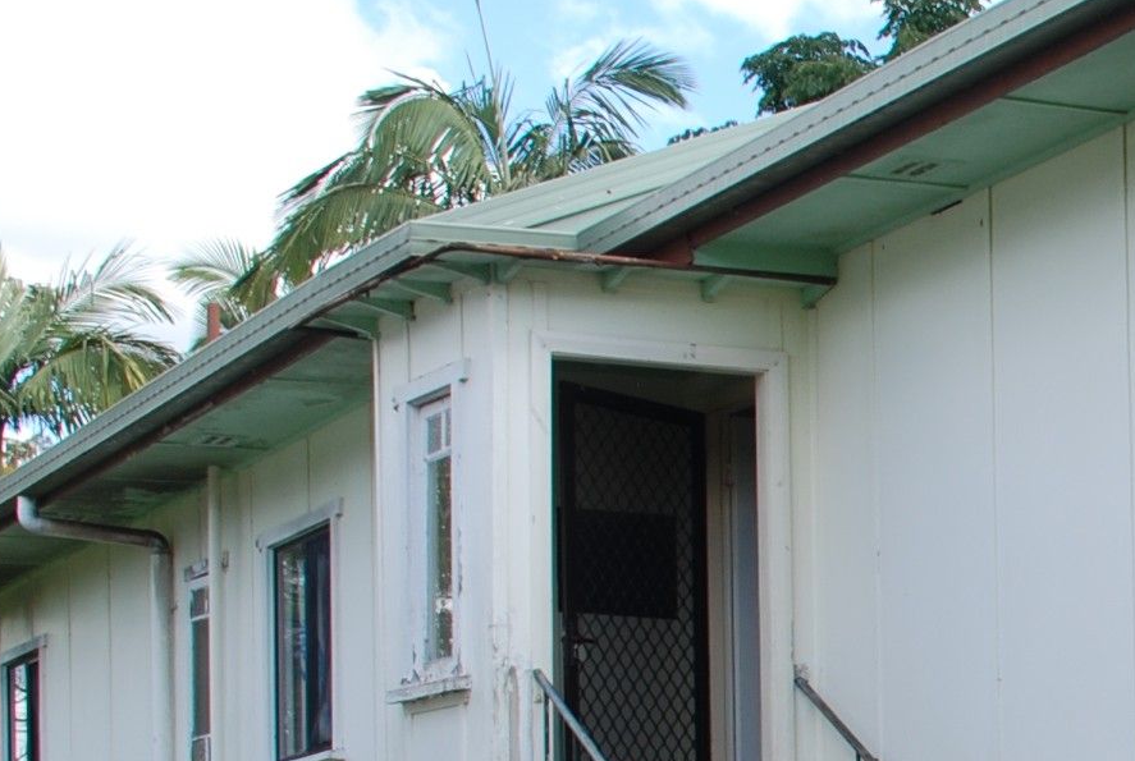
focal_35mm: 98
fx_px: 3095
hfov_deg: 18.5
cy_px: 930
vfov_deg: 13.6
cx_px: 1670
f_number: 5.6
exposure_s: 1/125
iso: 100
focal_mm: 20
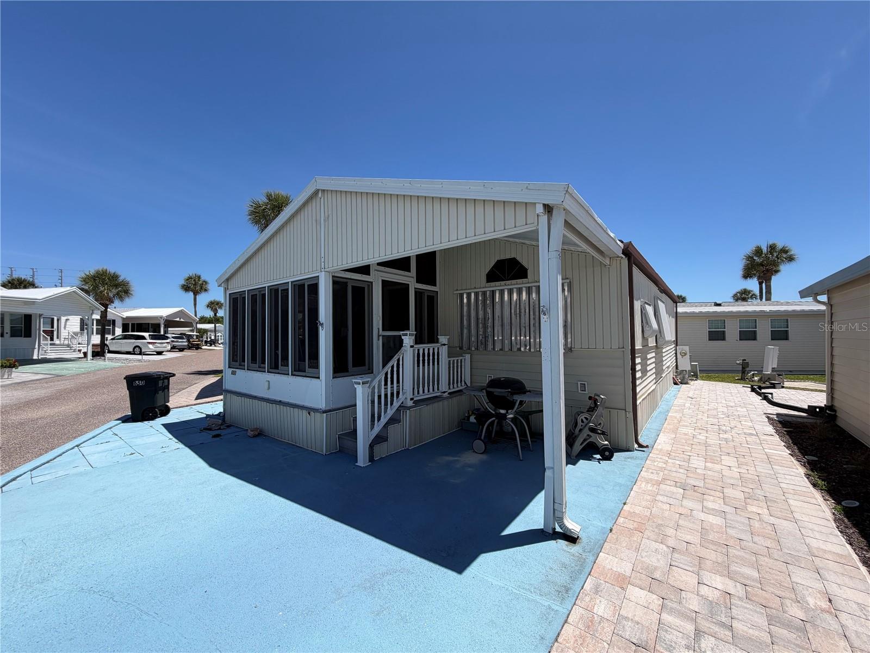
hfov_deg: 102.1
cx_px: 435
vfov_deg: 85.7
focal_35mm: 14
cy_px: 326
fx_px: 352
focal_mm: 2.22
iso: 20
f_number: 2.2
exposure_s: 1/1001
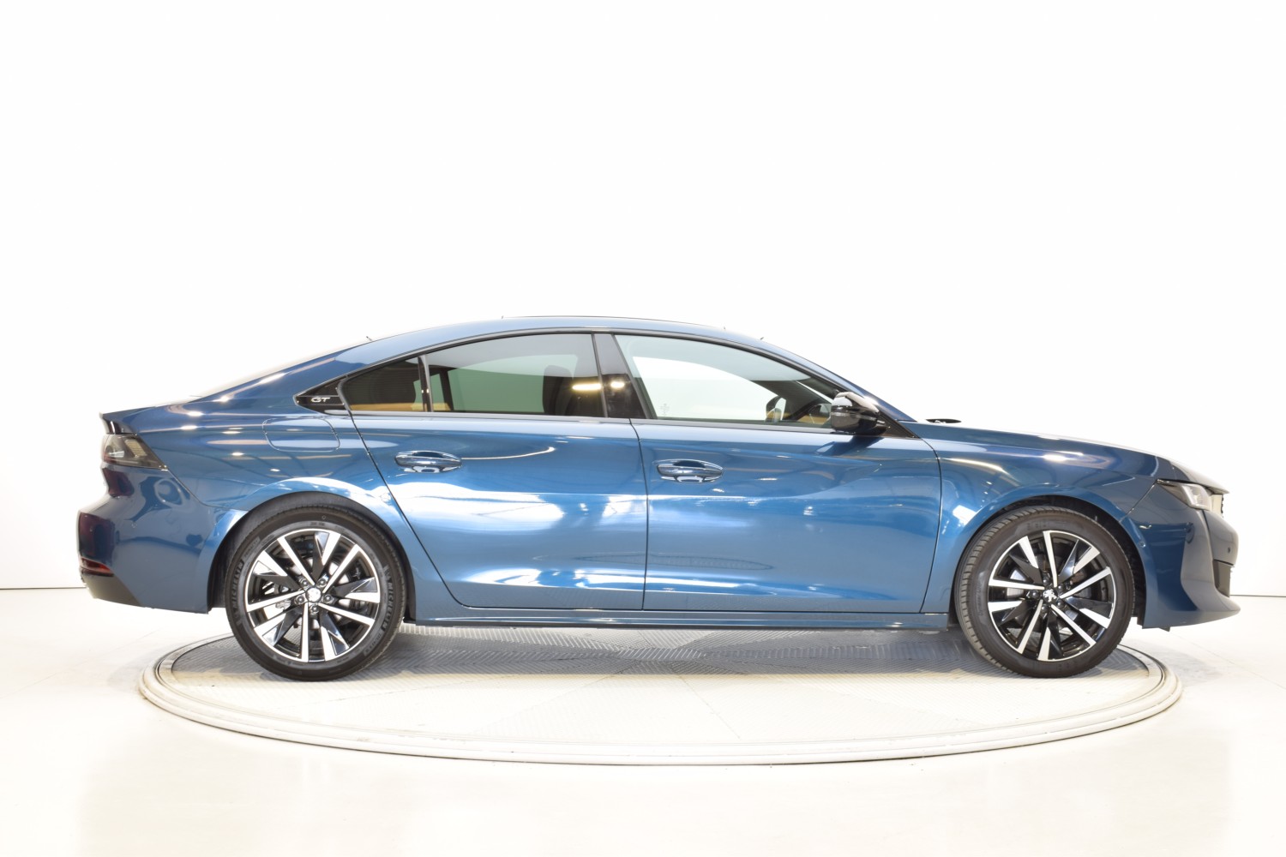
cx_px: 643
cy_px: 428
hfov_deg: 38.9
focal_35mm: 51
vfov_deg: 26.5
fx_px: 1822
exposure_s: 1/2.5
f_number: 10
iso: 100
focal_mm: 34
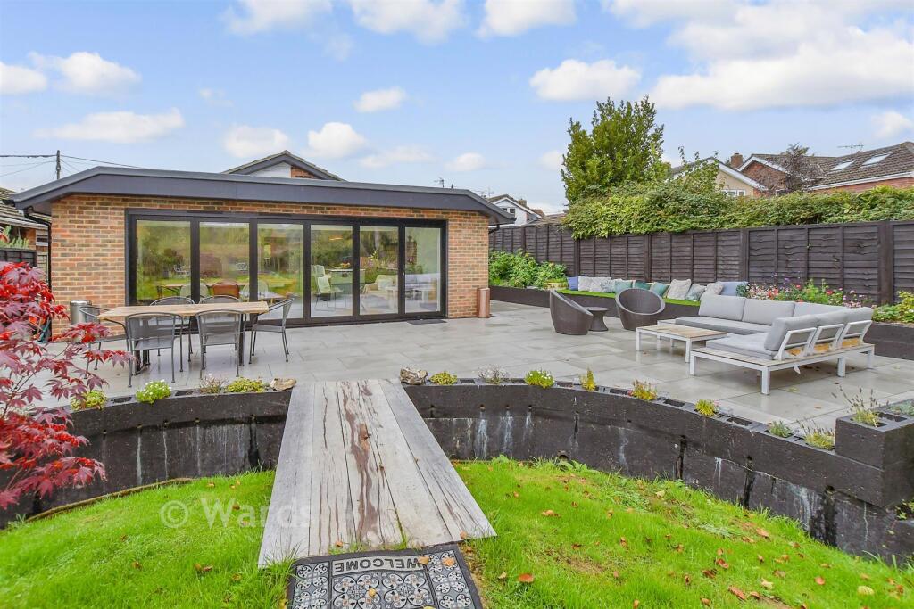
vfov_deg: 77.3
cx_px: 457
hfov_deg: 100.4
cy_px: 304
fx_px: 381
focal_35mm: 15
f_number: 8
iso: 320
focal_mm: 10
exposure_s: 1/320
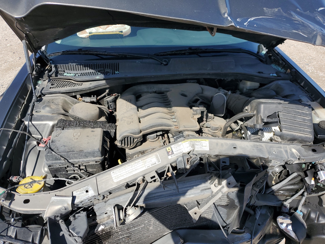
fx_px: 244
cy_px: 122
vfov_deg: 53.1
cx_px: 162
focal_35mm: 26
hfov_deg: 67.3
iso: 50
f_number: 1.5
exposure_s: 1/2500
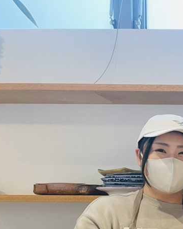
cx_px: 279
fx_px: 454
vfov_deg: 26.9
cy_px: 222
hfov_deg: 19.6
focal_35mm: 67
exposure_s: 1/50
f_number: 1.6
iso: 80
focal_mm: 4.2
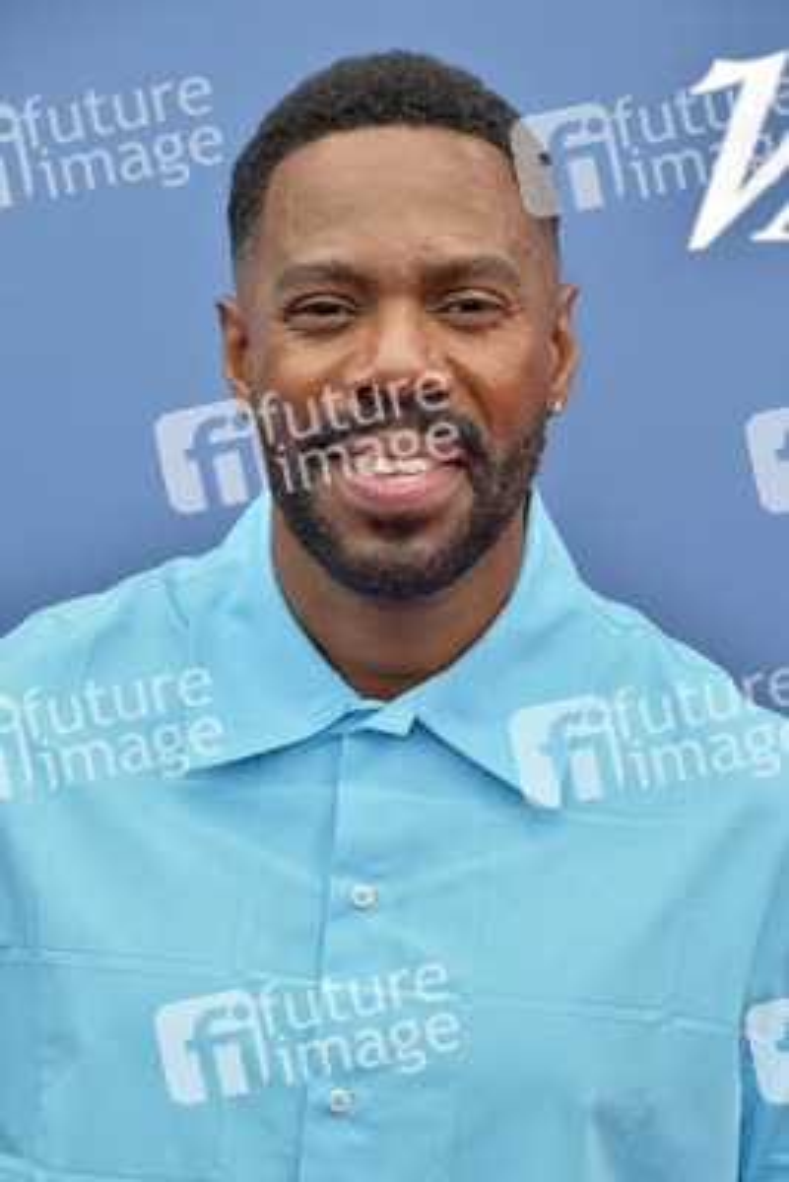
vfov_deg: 20.8
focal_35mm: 98
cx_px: 394
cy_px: 591
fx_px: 3219
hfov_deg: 14.0
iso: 320
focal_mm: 98
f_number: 7.1
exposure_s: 1/250
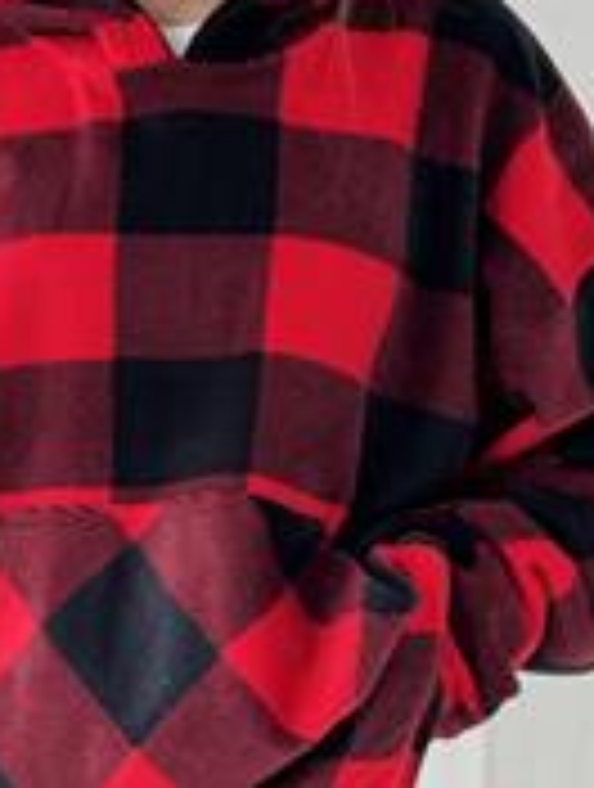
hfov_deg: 10.2
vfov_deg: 13.5
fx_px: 3328
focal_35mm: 146
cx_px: 140
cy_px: 335
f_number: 1.78
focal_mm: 6.76
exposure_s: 1/200
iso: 64
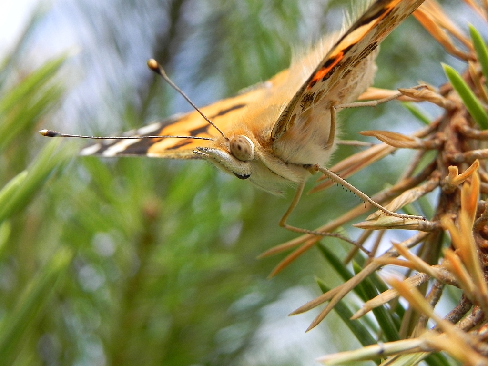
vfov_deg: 17.4
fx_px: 1198
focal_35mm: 85
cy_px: 183
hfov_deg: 23.0
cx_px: 244
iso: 160
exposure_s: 1/206
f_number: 5
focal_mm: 15.1
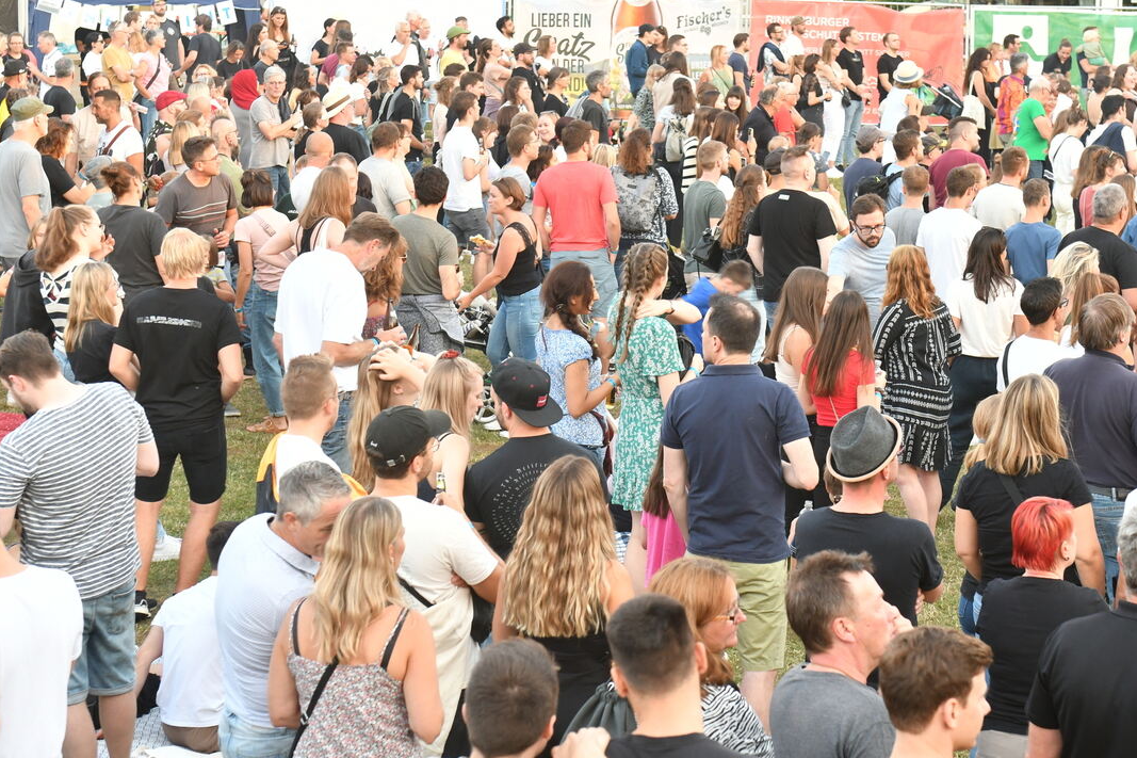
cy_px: 391
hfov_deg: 25.0
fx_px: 2558
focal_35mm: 81
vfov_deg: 16.8
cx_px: 636
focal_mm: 48
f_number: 4.5
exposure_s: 1/80
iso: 800
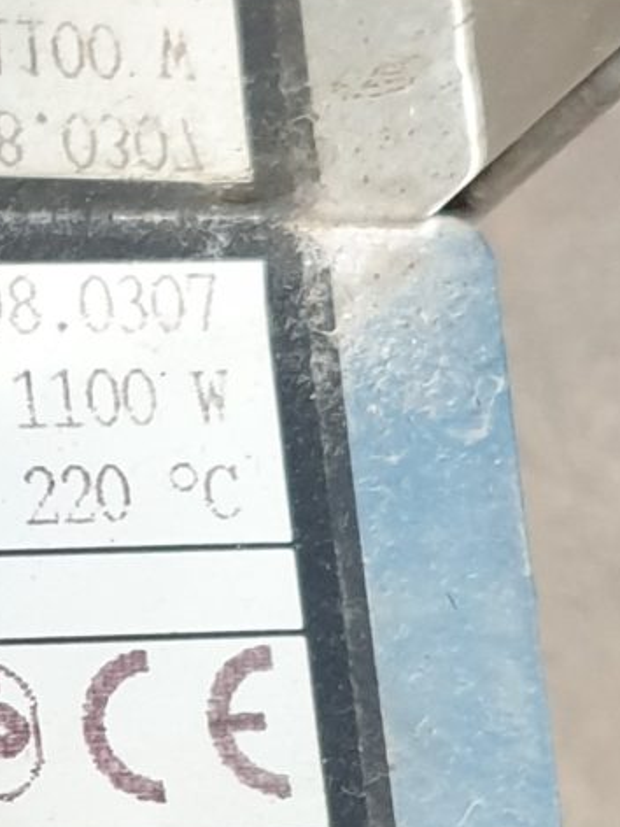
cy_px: 848
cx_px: -264
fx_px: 3367
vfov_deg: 13.8
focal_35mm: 141
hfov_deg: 10.2
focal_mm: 4.3
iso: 320
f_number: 1.5
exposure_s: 1/50
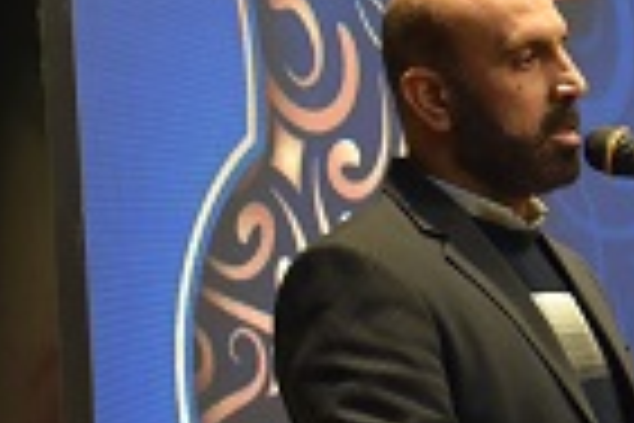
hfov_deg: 8.3
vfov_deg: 5.7
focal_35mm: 242
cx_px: 1057
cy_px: 63
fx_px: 4262
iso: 900
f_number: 4.2
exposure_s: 1/60
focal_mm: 38
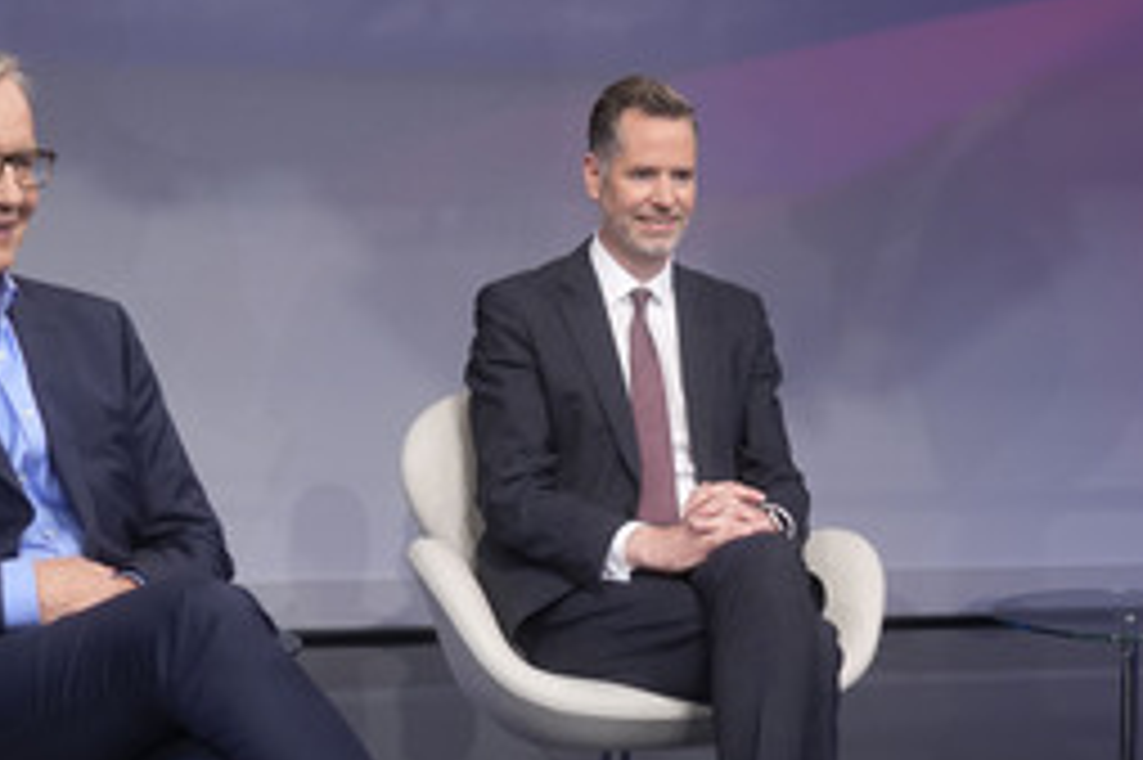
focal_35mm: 80
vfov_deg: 17.0
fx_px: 2538
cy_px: 508
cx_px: 713
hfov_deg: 25.3
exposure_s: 1/200
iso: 640
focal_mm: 30
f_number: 2.2
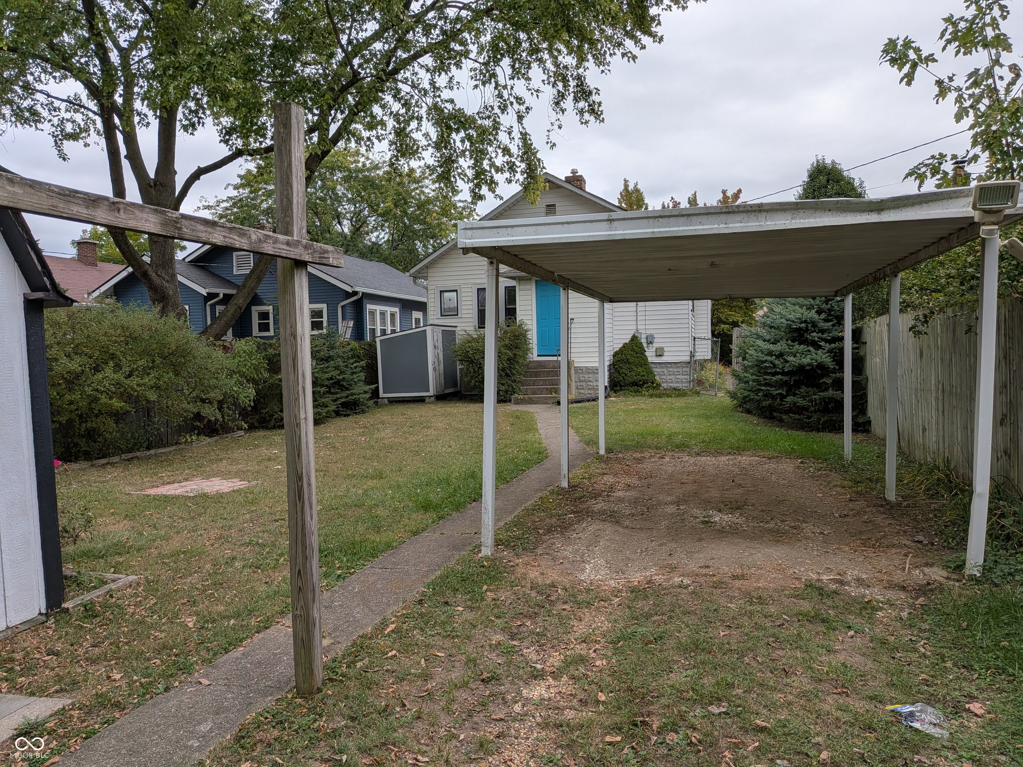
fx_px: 709
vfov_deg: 56.8
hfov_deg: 71.6
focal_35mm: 24
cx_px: 512
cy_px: 384
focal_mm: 4.53
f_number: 1.7
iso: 30
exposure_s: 1/1266
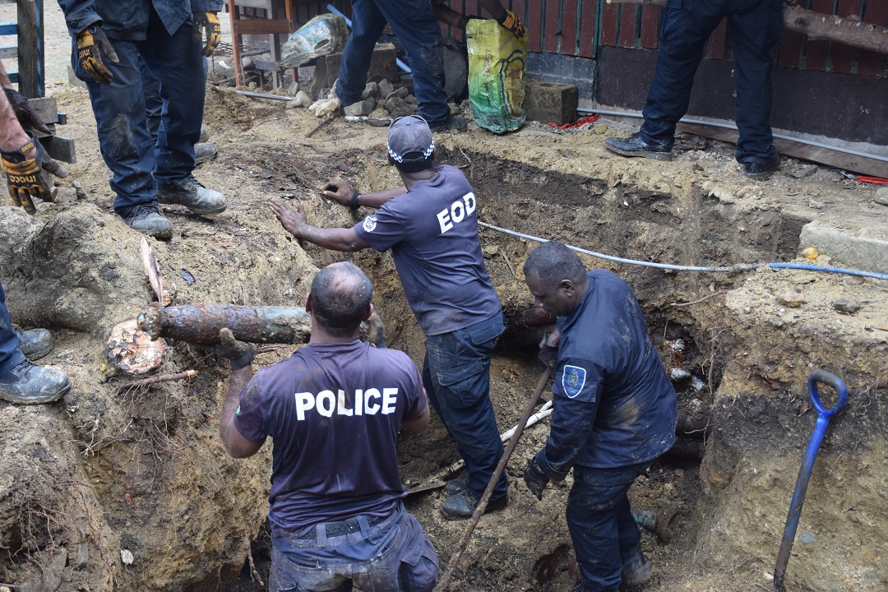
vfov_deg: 28.1
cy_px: 296
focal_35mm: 48
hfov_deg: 41.1
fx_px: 1184
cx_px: 444
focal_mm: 32
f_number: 4.5
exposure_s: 1/80
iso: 400
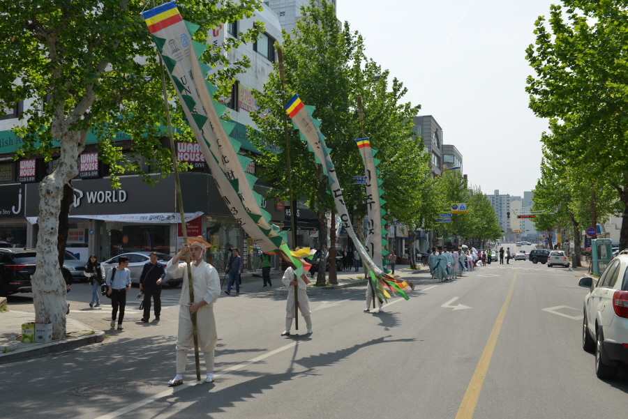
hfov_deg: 48.4
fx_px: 698
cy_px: 210
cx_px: 314
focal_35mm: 40
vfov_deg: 33.4
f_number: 10
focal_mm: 40
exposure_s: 1/250
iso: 200
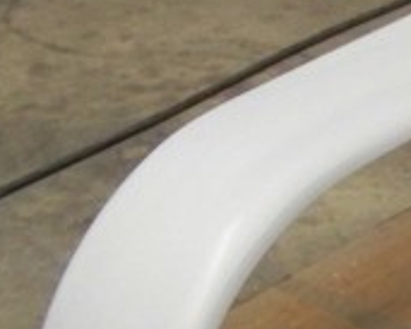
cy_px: 251
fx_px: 1753
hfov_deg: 12.9
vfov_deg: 10.7
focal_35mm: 144
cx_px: 562
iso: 400
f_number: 2.8
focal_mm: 5.85
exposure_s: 1/10
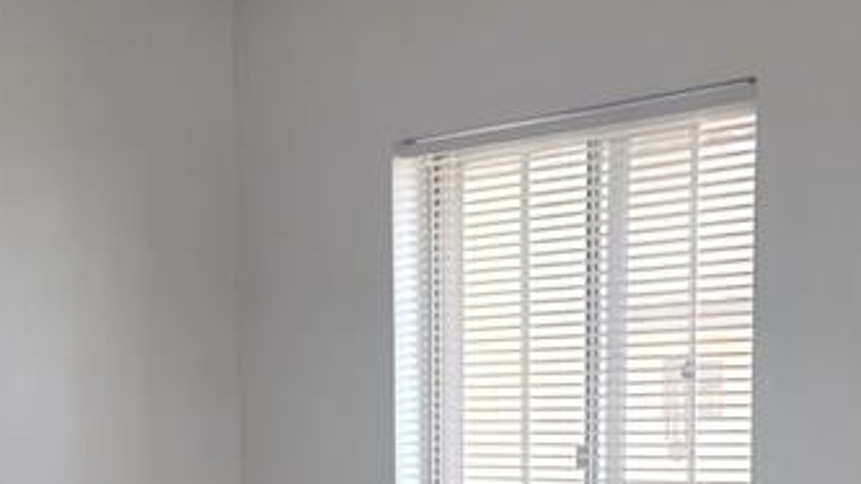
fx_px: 1757
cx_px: 396
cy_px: 622
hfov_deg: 27.5
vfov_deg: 15.0
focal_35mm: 77
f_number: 1.8
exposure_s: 1/120
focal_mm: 5.56
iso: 220
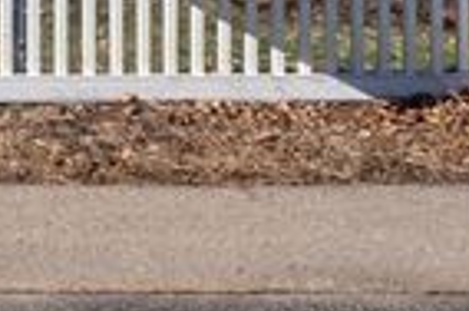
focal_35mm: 253
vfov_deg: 5.2
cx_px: -433
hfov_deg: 7.8
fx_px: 3289
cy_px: -471
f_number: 7.1
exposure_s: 1/1250
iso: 320
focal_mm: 35
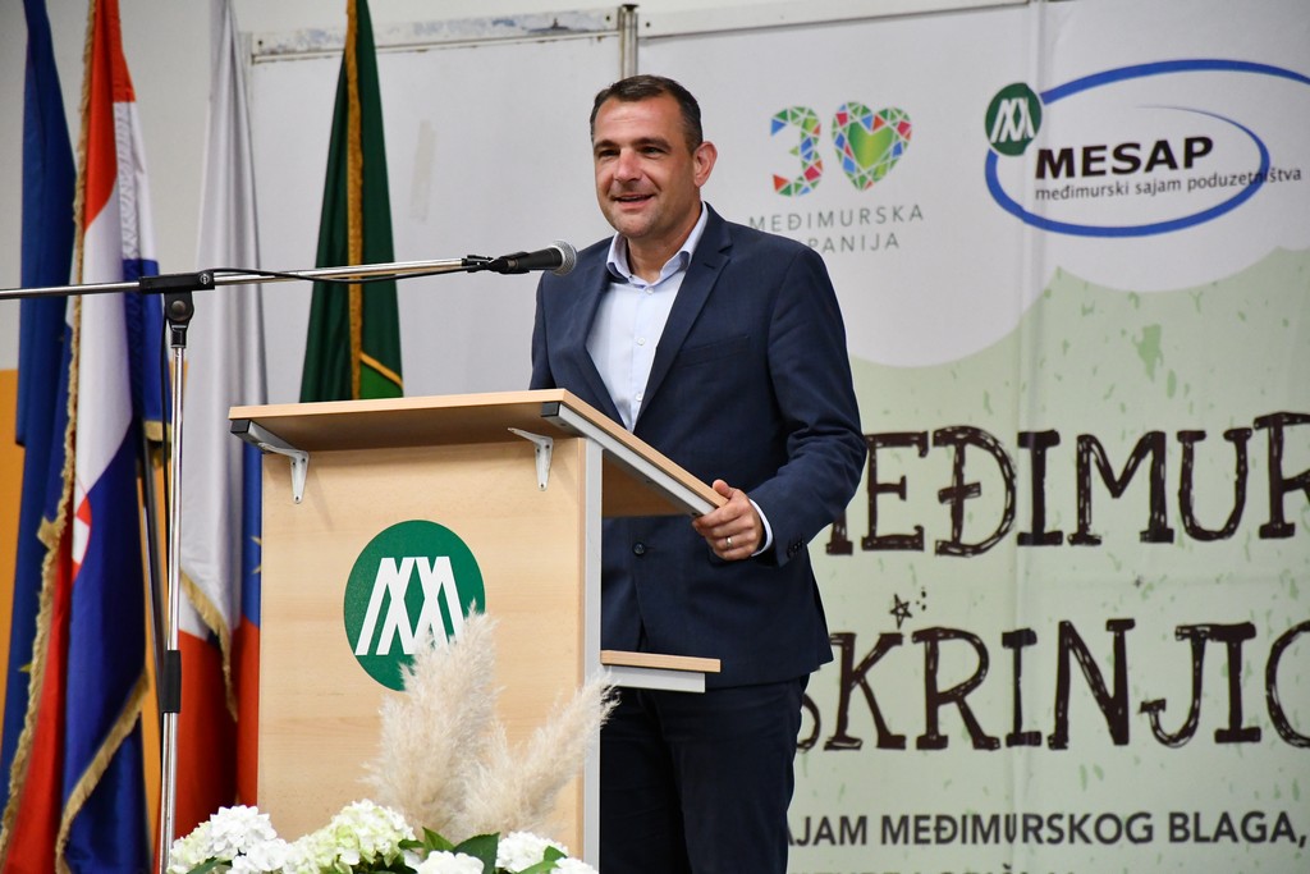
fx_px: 7642
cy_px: 437
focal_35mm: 210
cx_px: 655
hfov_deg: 9.8
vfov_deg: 6.5
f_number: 5.6
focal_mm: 140
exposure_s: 1/250
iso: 4500
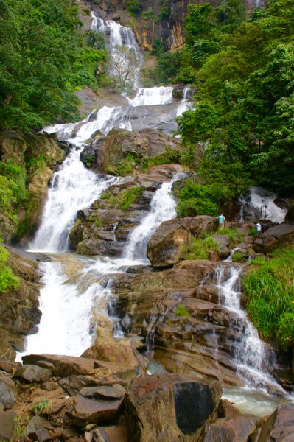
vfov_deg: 53.2
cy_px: 221
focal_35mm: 36
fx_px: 442
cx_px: 147
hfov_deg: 36.8
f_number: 6.3
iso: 100
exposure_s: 1/60
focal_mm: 24
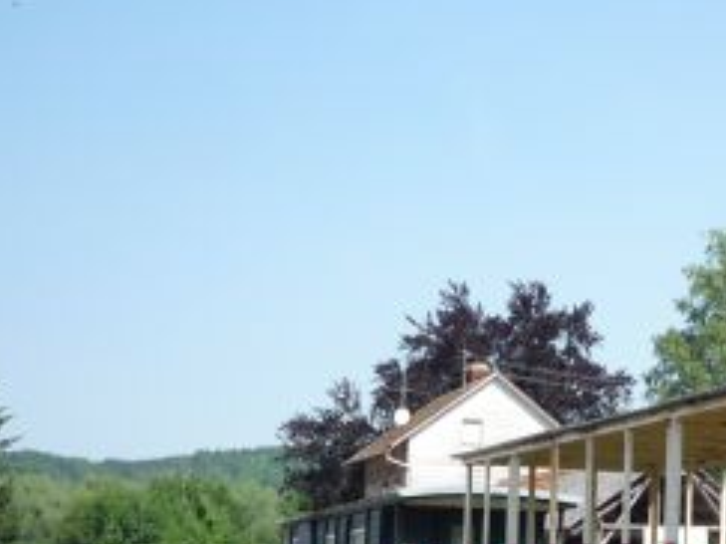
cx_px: 657
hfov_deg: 24.0
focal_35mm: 79
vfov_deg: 18.4
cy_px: 454
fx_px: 1656
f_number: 4
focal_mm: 5.2
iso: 100
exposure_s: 1/400
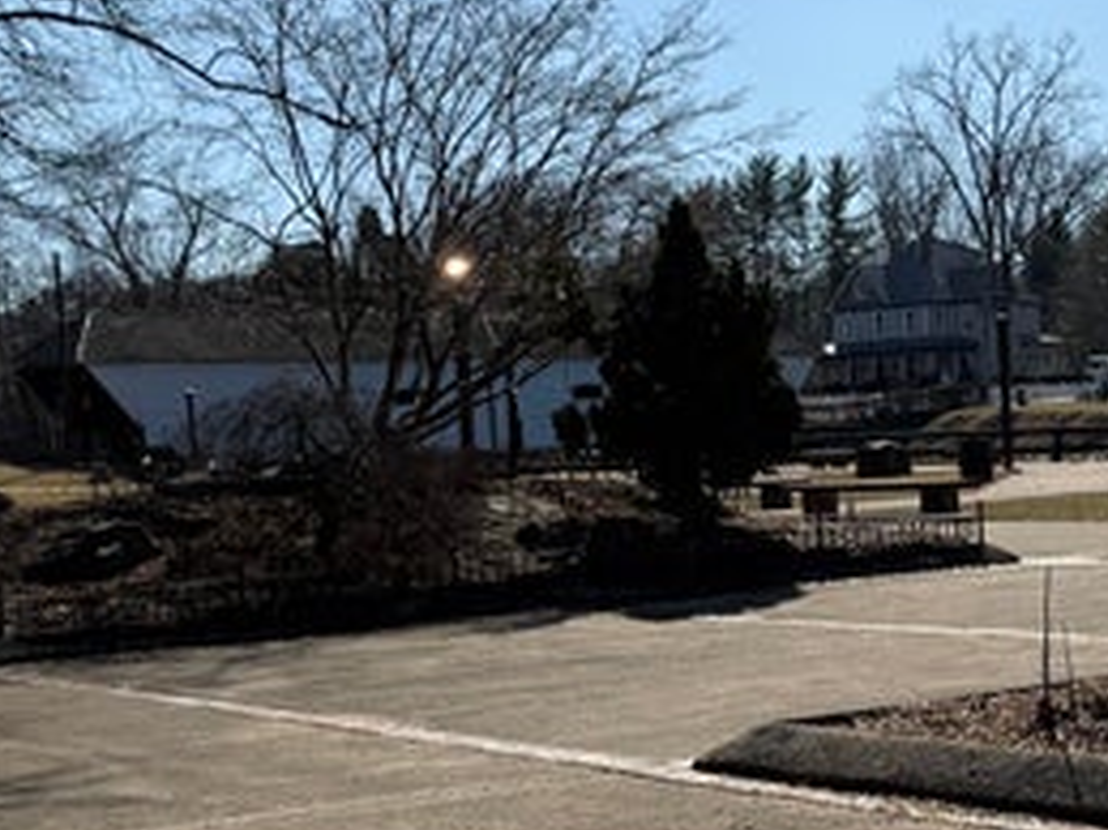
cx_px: 631
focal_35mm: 79
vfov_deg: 18.4
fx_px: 2527
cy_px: 689
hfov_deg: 24.7
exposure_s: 1/8130
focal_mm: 6.76
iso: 80
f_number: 1.78
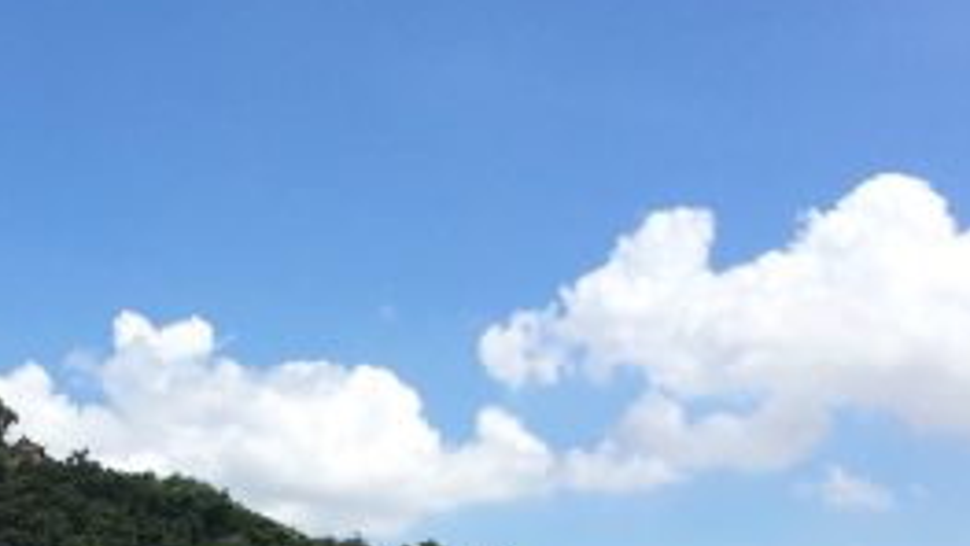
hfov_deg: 23.8
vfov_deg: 13.5
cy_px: 684
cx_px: 96
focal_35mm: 87
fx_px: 2238
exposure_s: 1/2415
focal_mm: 4.12
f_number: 2.2
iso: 32
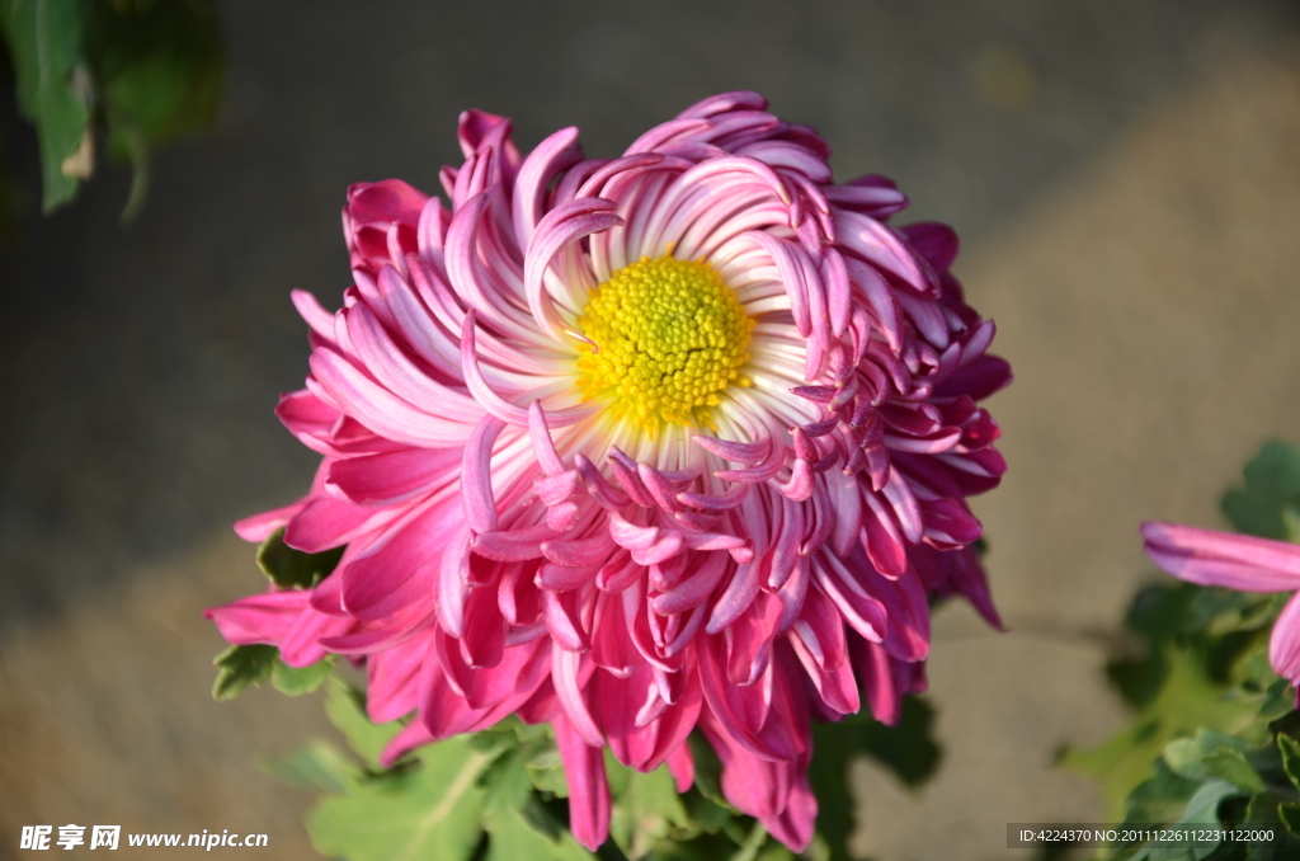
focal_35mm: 158
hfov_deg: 13.1
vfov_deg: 8.7
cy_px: 430
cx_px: 650
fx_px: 5675
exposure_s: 1/100
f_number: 5.6
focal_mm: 105
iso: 100
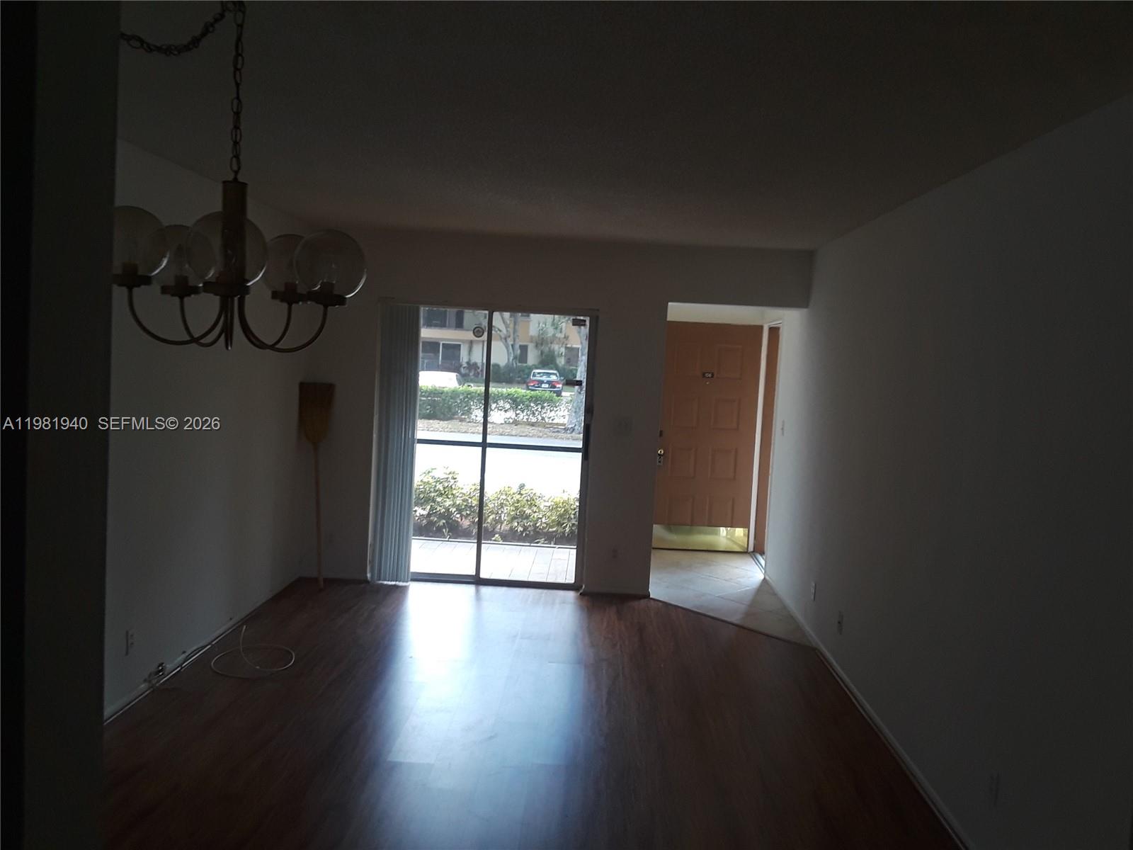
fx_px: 916
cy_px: 425
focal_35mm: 28
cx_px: 566
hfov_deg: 63.4
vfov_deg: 49.7
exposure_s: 1/60
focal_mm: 2.9
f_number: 1.9
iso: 50
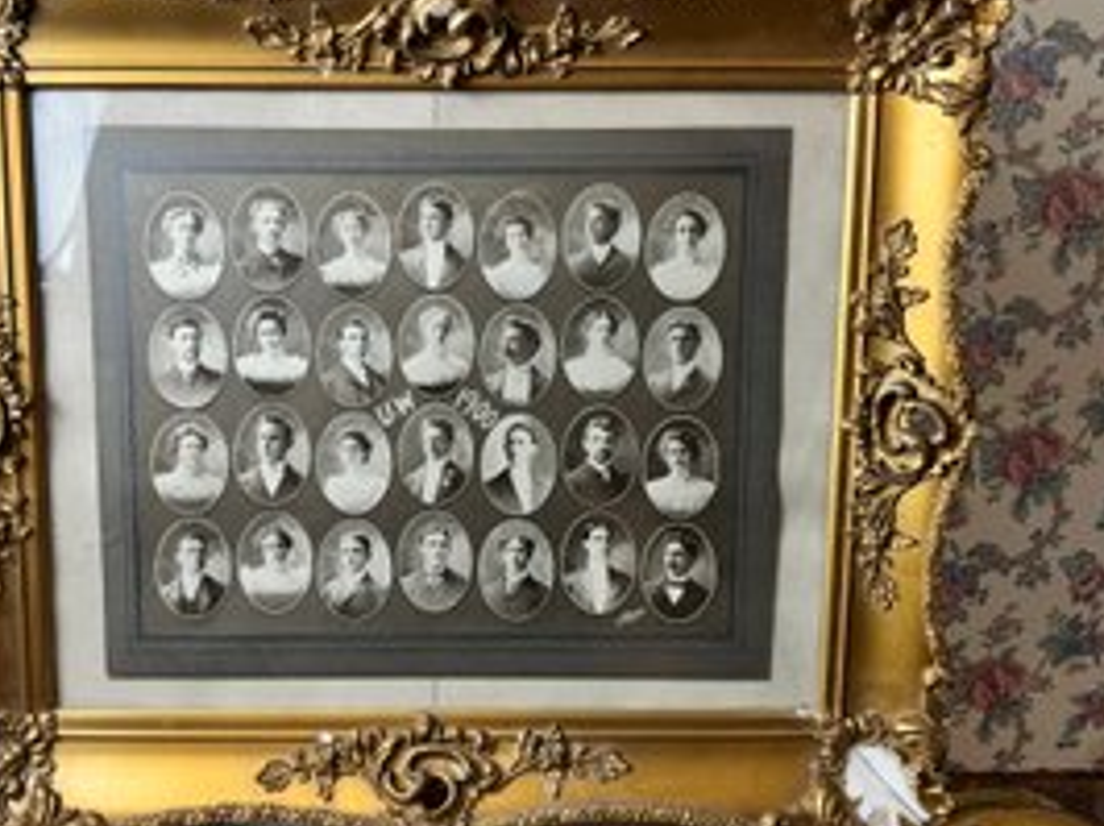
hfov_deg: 57.9
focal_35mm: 31
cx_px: 442
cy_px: 318
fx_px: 988
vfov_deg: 45.1
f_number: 1.78
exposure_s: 1/120
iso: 100
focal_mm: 6.76
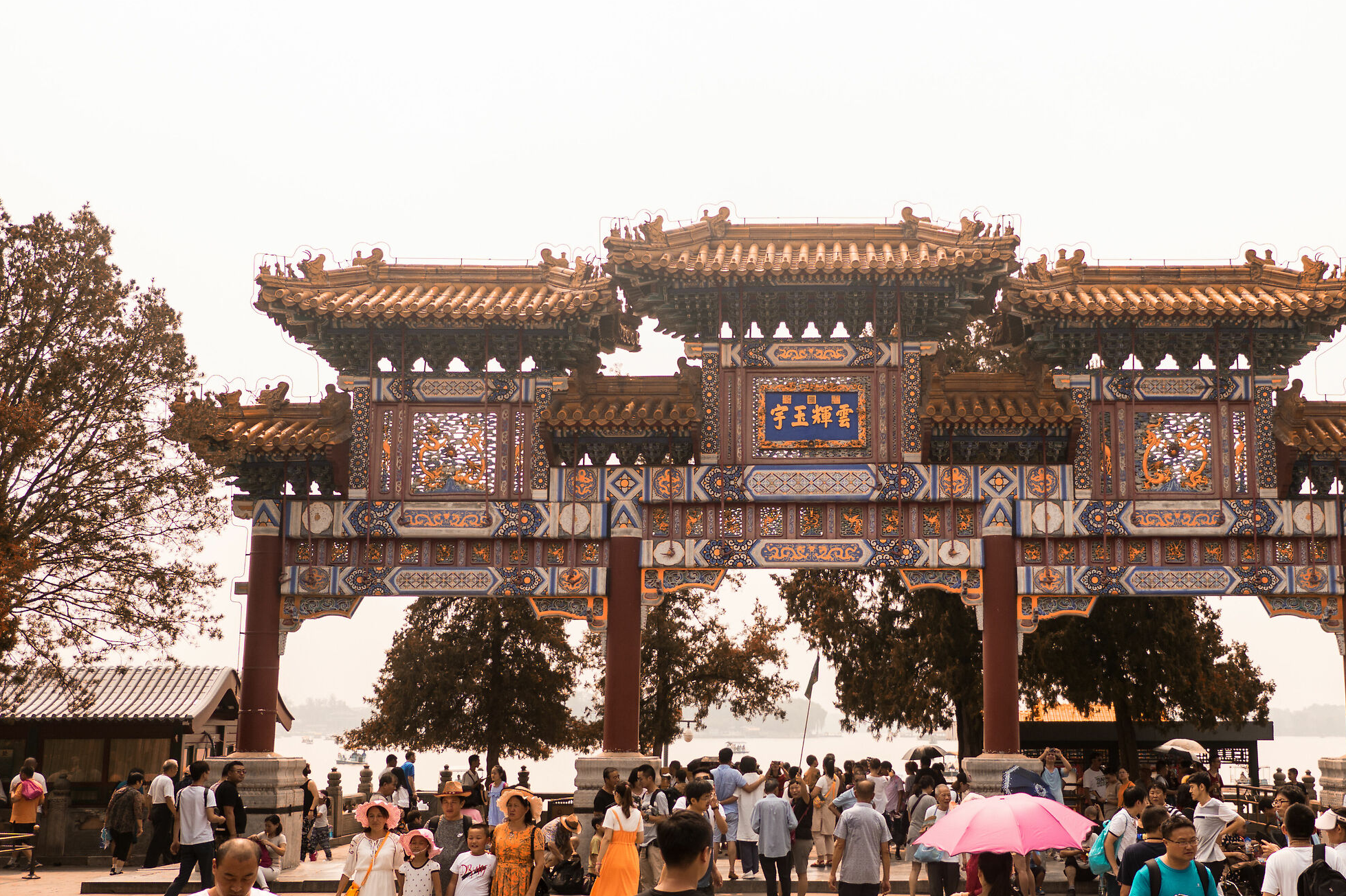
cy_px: 485
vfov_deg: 35.0
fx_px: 1421
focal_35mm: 38
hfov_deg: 50.3
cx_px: 817
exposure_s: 1/2000
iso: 200
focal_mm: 20.5
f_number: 3.2
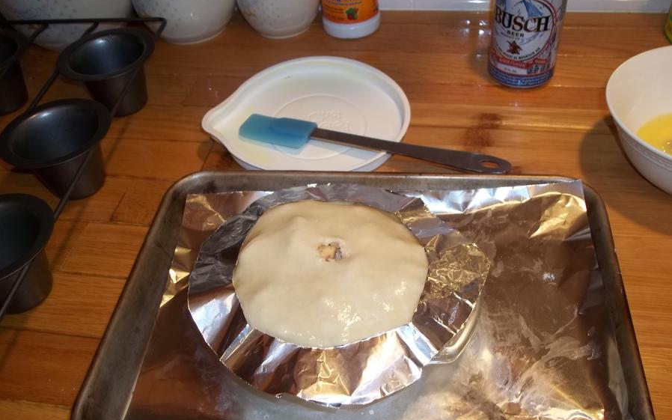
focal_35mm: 34
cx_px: 336
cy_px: 248
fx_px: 623
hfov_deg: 56.7
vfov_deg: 37.1
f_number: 2.9
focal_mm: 5.7
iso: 64
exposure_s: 1/30
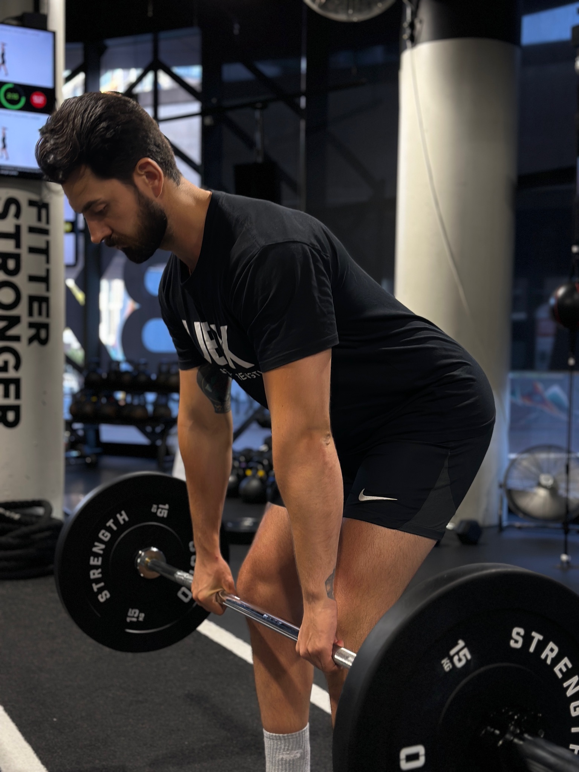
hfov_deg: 30.3
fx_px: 1070
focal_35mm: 48
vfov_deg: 39.7
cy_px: 386
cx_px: 290
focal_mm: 6.86
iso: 80
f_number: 1.78
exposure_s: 1/100
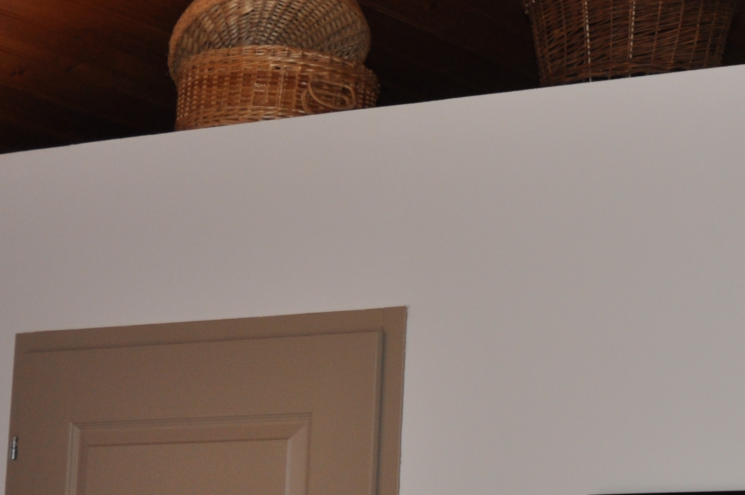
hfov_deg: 18.0
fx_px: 2295
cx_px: 748
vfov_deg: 12.3
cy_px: 282
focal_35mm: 111
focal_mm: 28
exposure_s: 1/60
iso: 400
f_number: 3.5
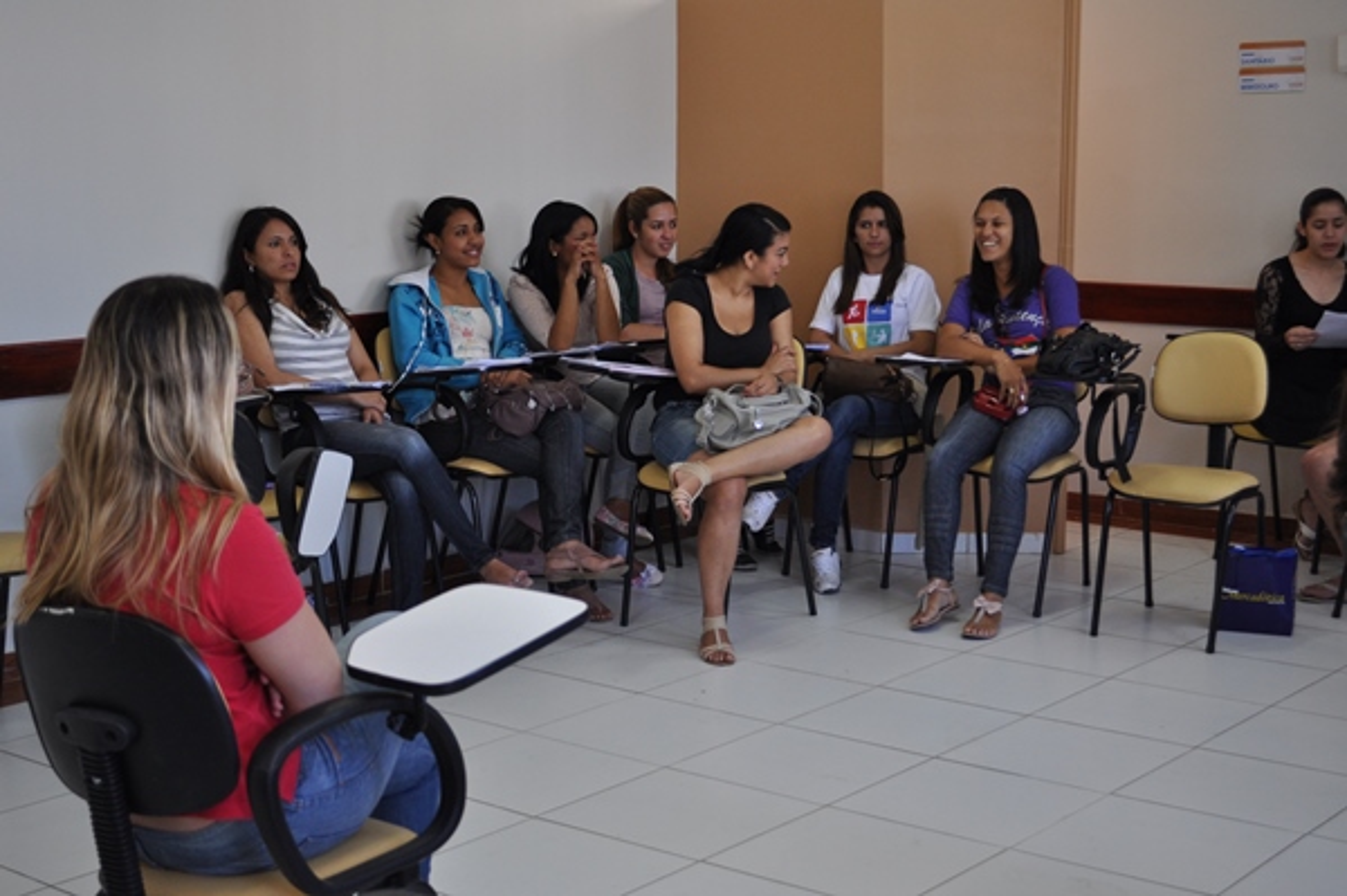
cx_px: 674
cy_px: 448
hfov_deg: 37.9
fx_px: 1963
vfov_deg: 25.7
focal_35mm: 52
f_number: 5
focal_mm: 35
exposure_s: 1/60
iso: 560
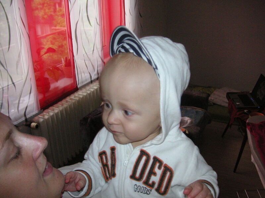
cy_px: 99
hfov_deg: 50.1
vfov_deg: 38.7
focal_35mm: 37
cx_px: 132
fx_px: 283
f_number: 2.8
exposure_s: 1/45
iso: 160
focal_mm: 6.1
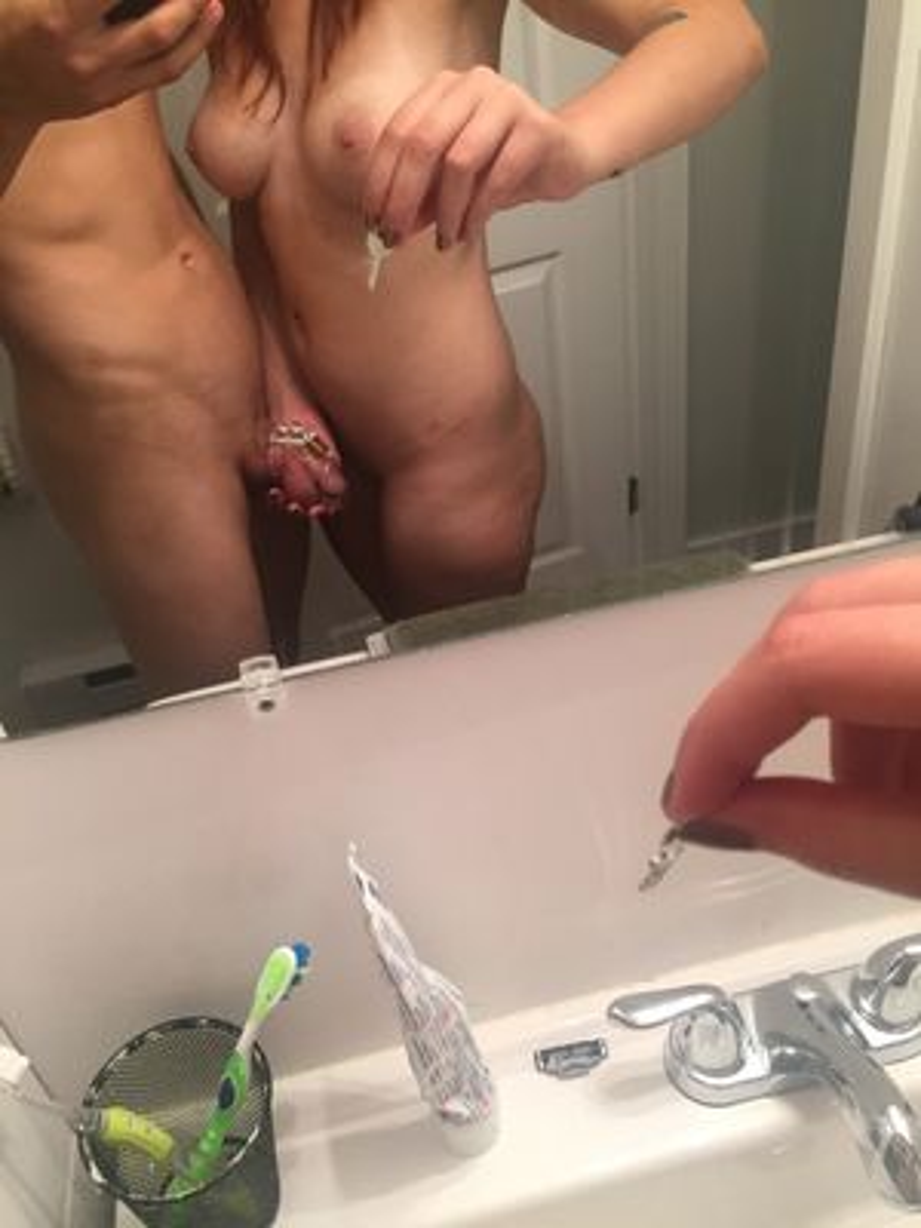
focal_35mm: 29
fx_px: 1029
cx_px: 460
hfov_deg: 48.2
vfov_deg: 61.7
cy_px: 614
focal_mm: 4.15
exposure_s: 1/30
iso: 125
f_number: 2.2
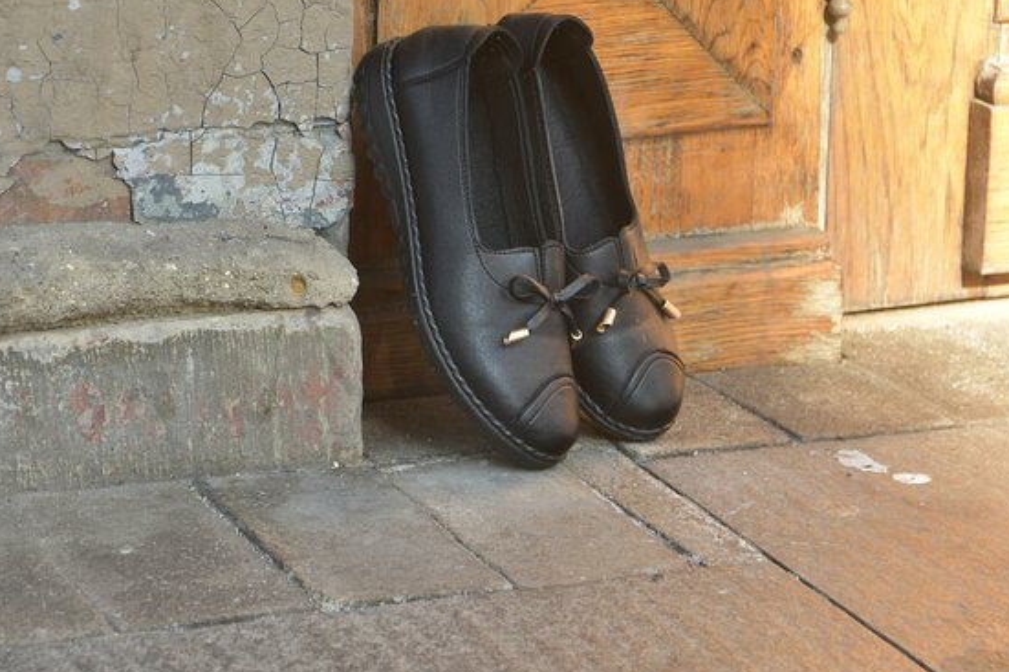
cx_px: 551
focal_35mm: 145
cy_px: 282
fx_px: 4063
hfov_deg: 14.2
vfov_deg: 9.5
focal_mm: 52
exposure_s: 1/40
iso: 100
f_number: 3.8
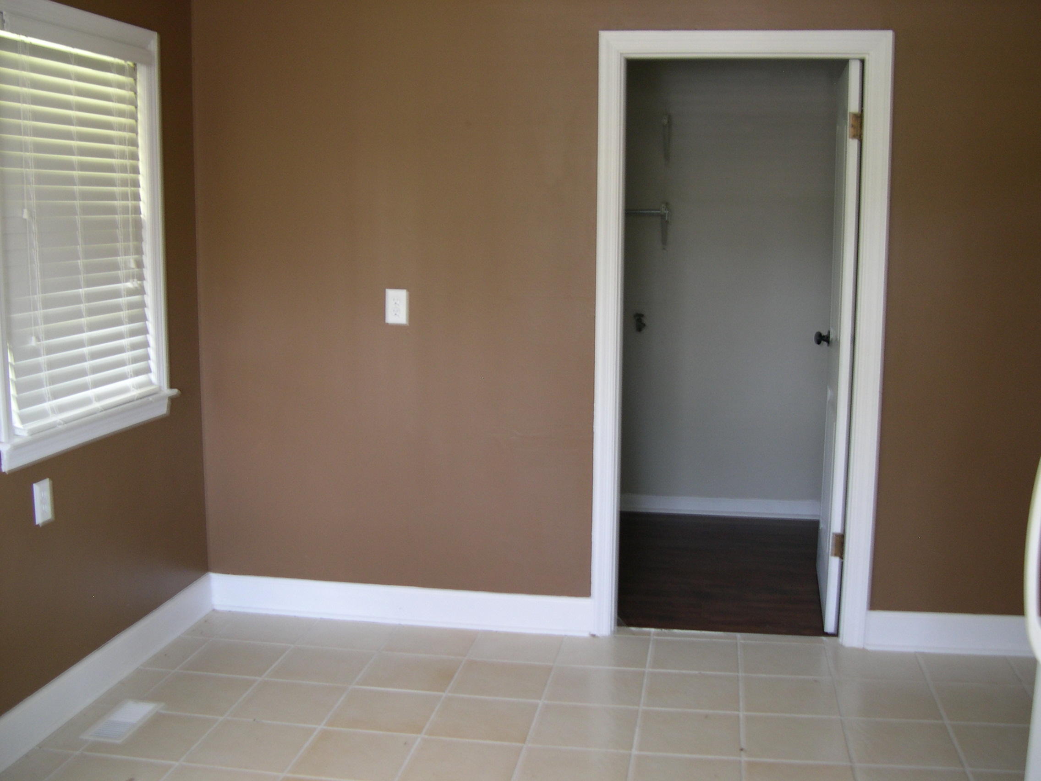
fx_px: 1143
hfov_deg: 49.0
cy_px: 390
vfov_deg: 37.7
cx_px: 520
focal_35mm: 38
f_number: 2.8
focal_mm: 8
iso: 100
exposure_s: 1/9
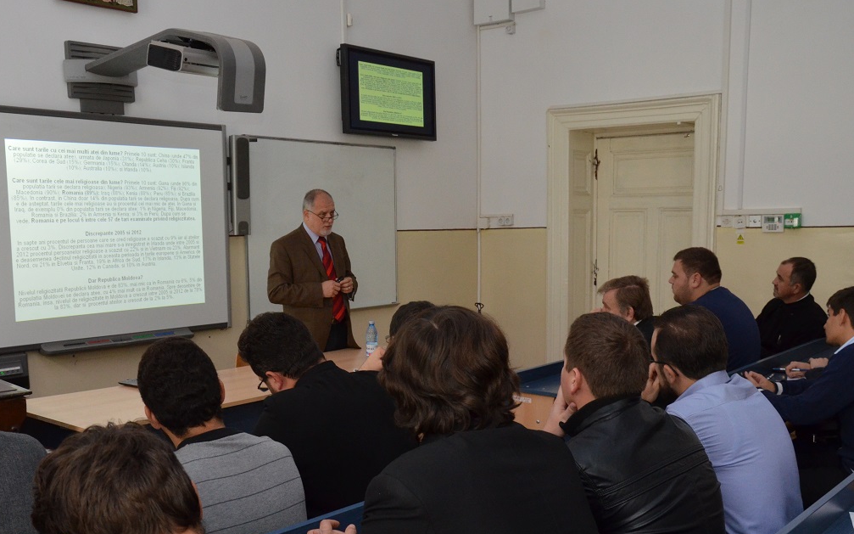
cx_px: 374
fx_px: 931
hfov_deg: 49.2
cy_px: 335
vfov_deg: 31.8
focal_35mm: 40
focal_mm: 22
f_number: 6.3
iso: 1600
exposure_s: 1/100
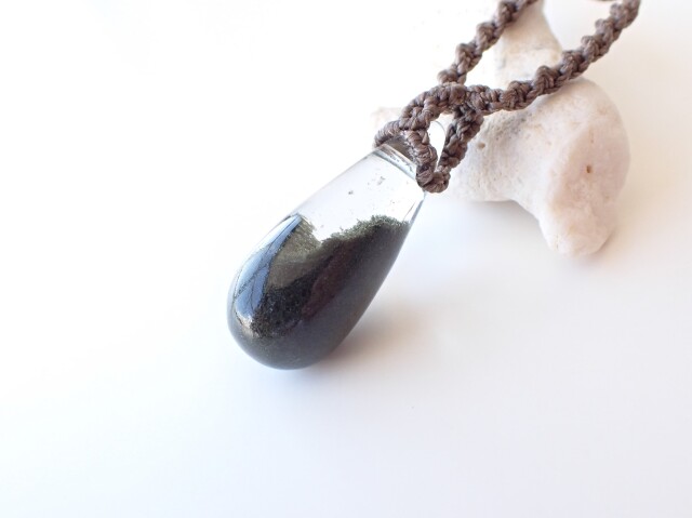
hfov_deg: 60.0
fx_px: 599
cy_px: 259
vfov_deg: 46.7
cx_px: 346
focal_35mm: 30
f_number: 3.2
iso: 250
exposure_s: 1/125
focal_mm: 5.4
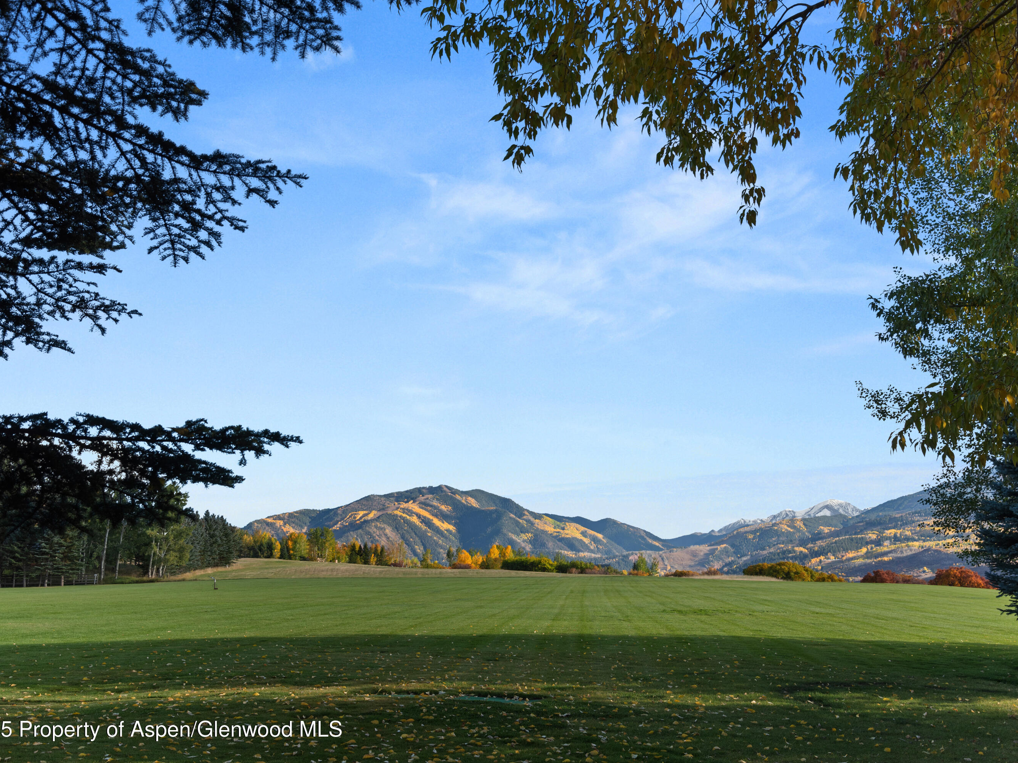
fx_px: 1117
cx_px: 521
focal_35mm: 38
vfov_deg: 37.7
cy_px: 381
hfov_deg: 49.0
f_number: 6.3
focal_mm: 35
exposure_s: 1/200
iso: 100
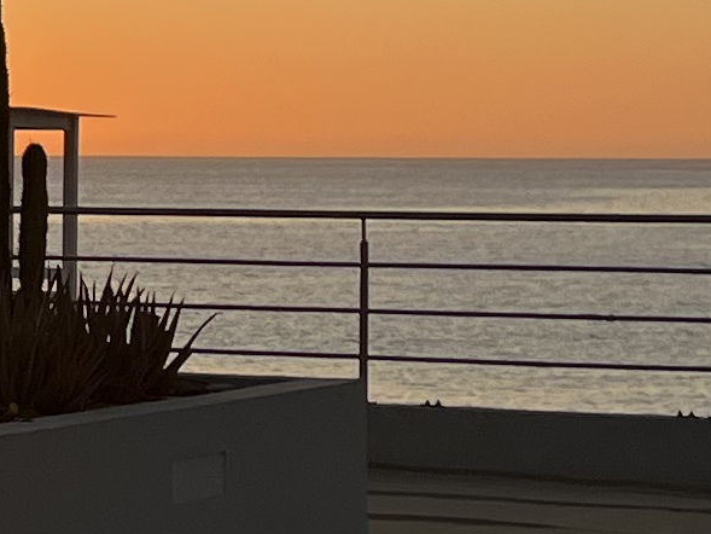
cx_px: -875
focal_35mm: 178
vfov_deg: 8.3
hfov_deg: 10.0
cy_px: 27
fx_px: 3657
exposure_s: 1/2762
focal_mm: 5.7
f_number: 1.5
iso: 50
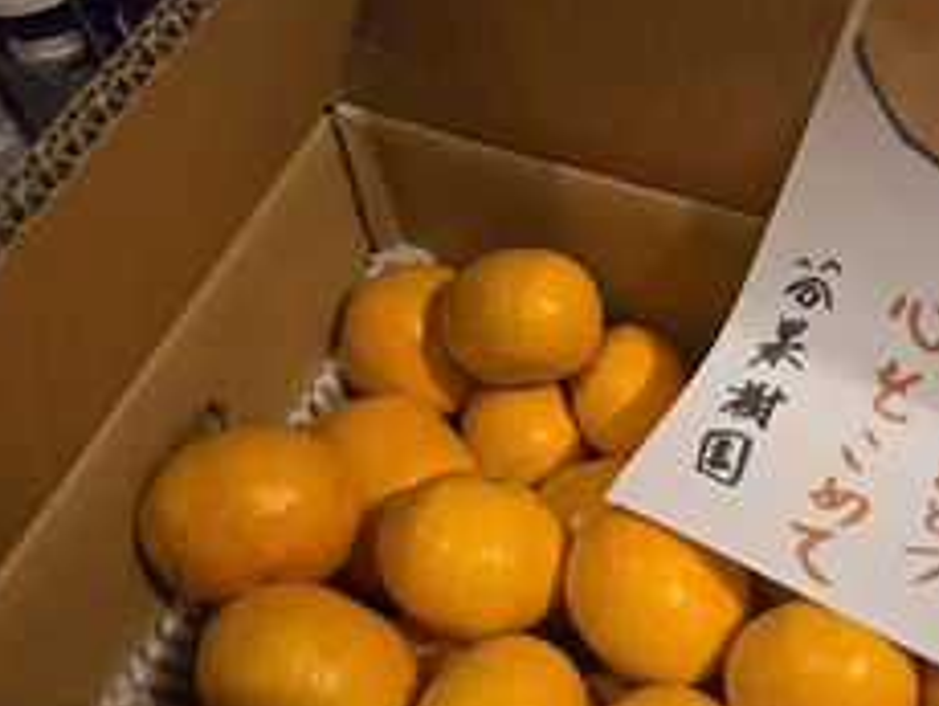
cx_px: 710
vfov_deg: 35.5
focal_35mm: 40
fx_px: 1086
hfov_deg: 45.1
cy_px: 502
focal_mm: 5.4
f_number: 1.8
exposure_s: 1/100
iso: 1000
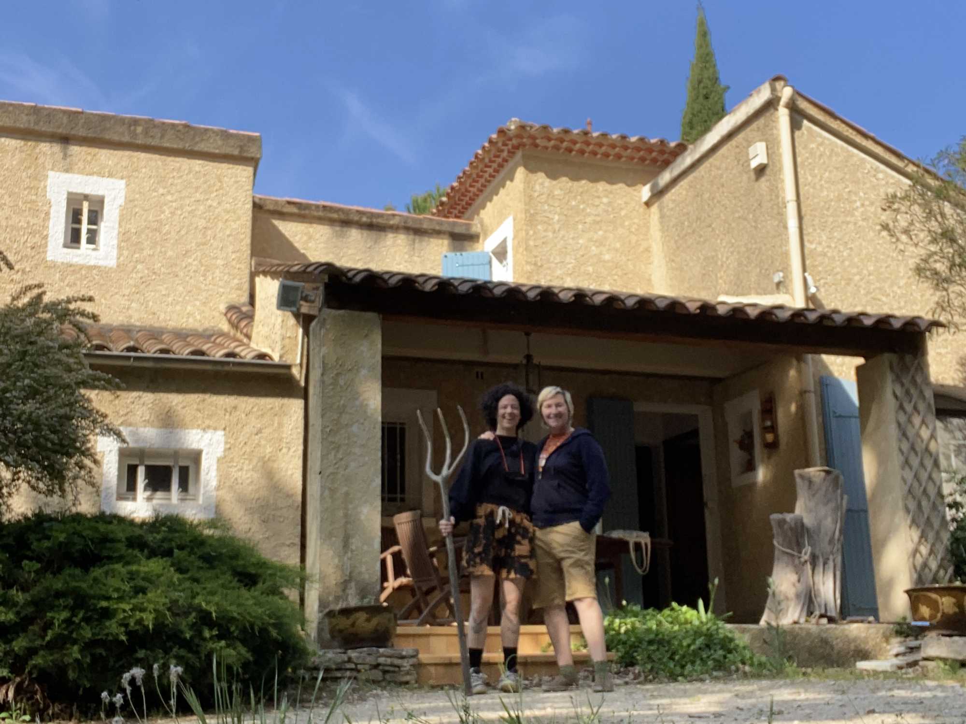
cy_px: 362
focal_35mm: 30
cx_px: 483
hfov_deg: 60.0
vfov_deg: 46.8
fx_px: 837
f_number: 2.2
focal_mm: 2.7
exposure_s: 1/433
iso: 25
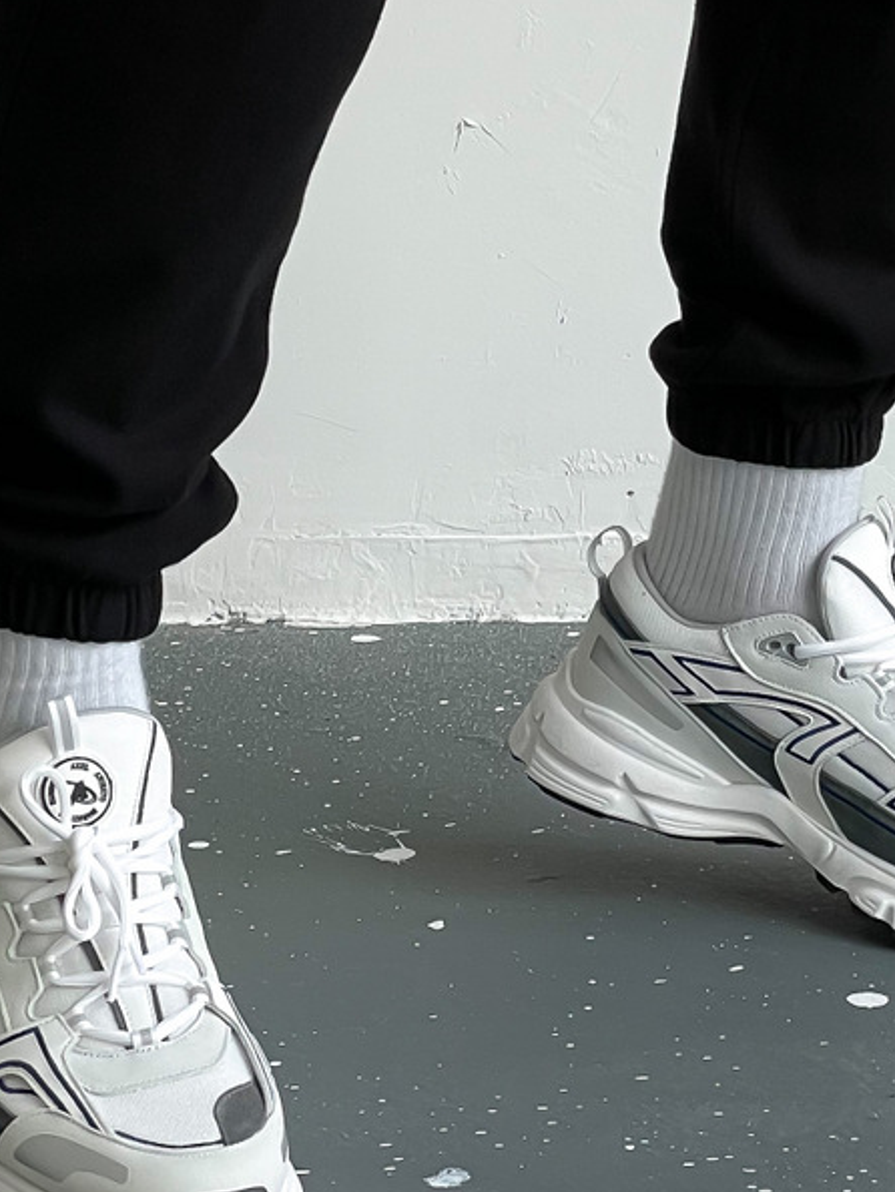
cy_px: -301
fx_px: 4823
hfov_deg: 10.6
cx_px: 612
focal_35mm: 140
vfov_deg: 13.6
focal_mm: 6
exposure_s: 1/120
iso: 64
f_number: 2
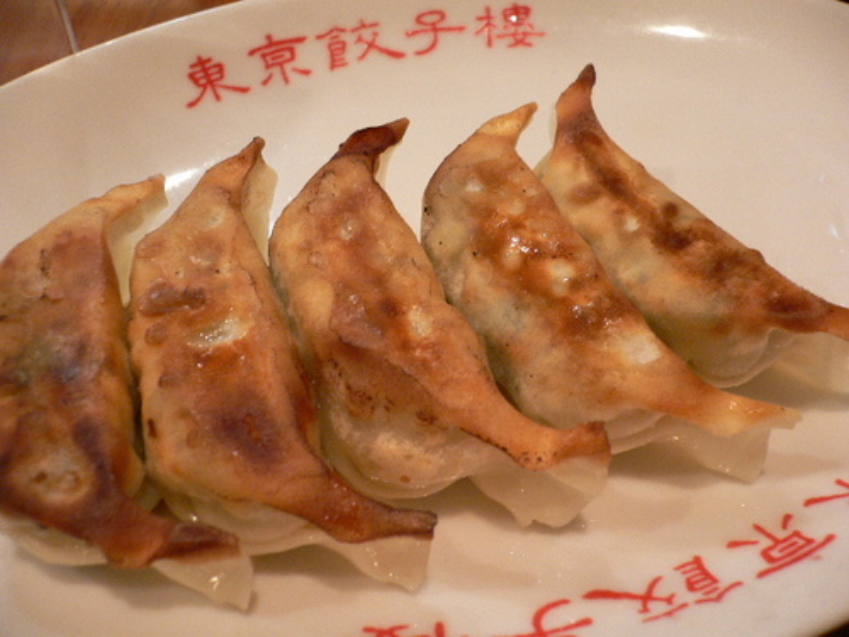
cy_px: 318
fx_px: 858
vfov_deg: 40.7
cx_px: 424
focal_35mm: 35
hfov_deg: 52.6
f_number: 2.8
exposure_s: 1/15
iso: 200
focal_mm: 5.8
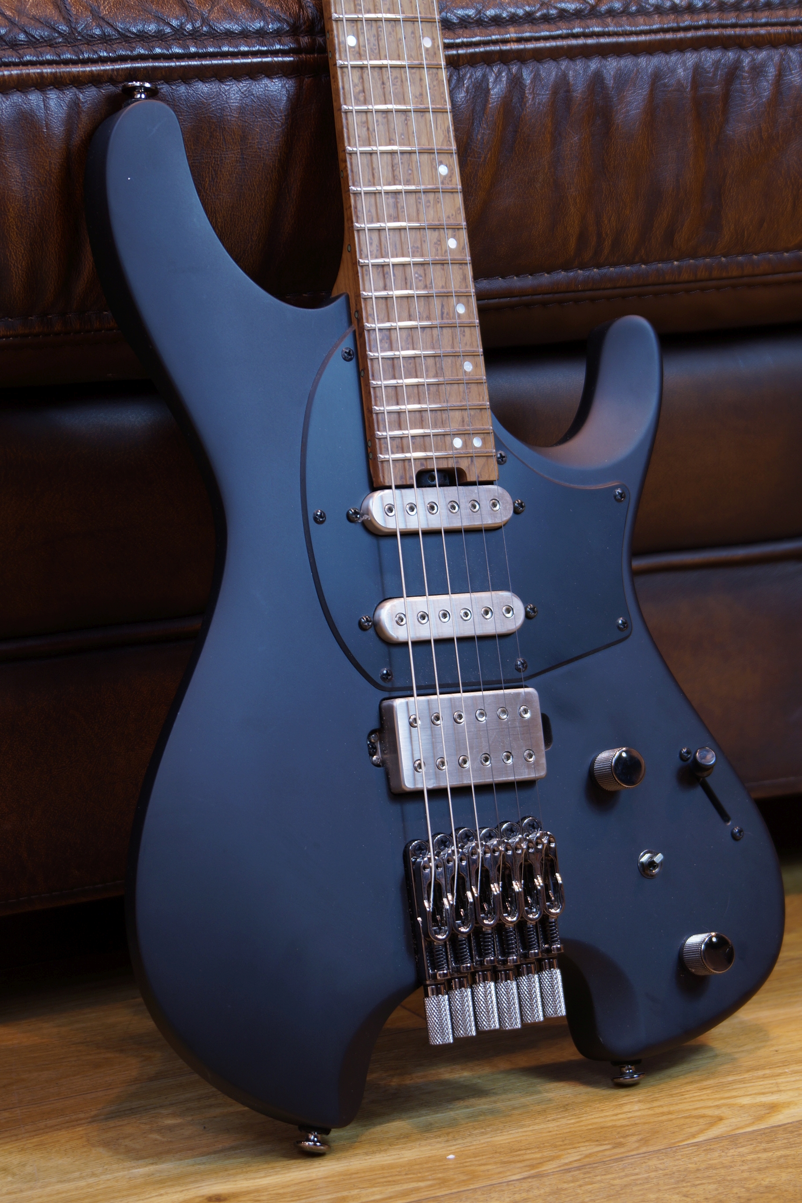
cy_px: 602
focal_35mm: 105
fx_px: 3508
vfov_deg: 19.5
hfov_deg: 13.0
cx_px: 401
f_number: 5
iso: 100
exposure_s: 1/4
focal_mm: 70
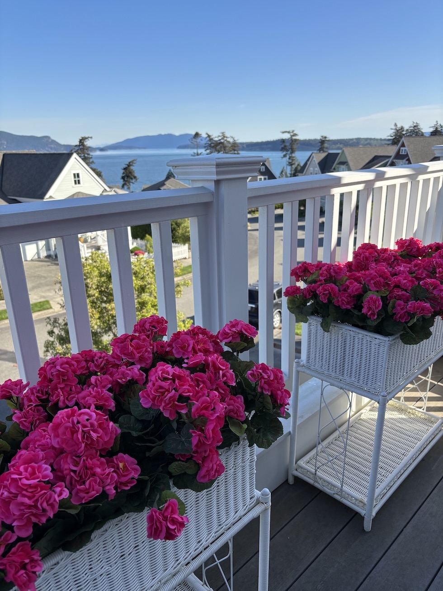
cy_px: 296
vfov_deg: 67.3
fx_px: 444
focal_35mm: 26
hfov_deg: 53.1
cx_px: 222
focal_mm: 5.96
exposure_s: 1/1616
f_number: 1.6
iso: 50
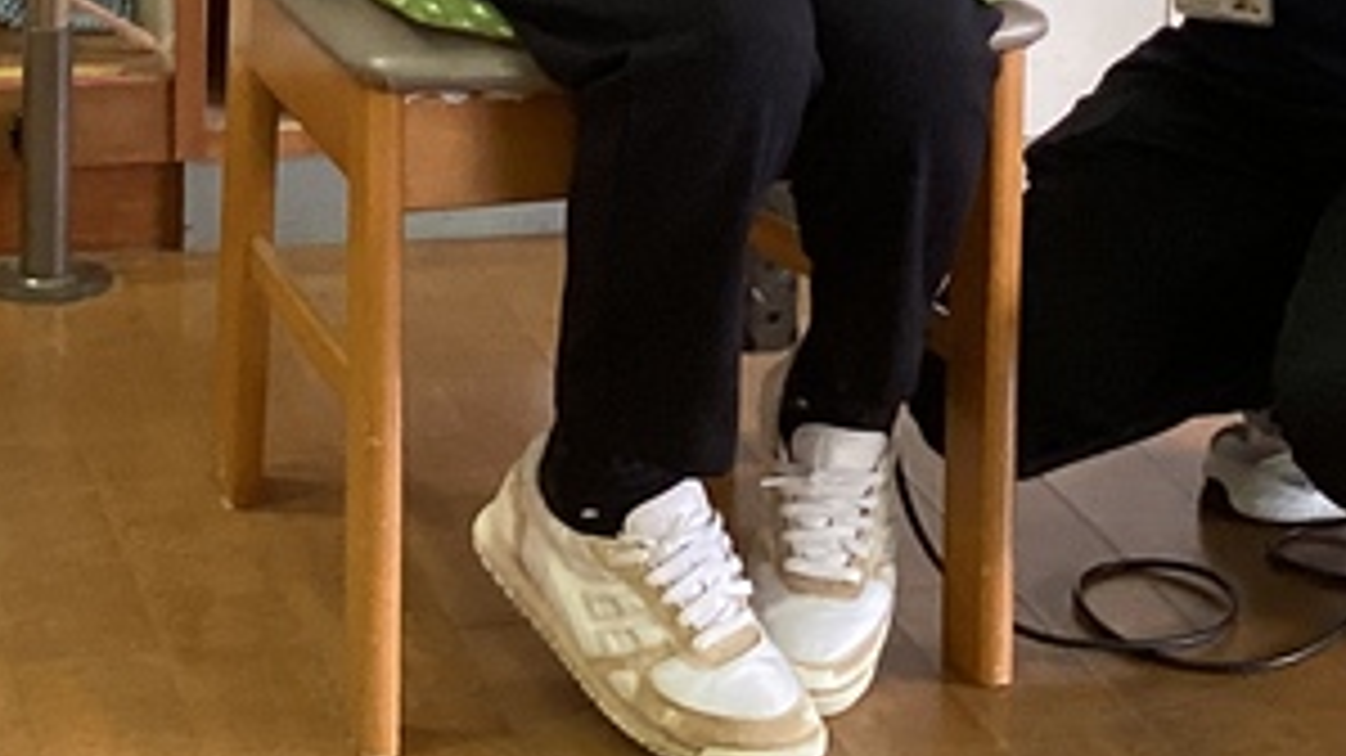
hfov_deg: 18.9
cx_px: 509
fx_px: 4032
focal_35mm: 113
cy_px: -333
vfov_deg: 10.4
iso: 200
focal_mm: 3.3
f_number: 2.4
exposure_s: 1/60
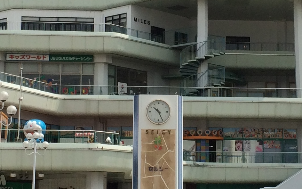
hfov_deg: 18.9
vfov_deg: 11.9
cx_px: 195
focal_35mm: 110
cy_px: 44
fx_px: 905
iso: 40
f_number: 2.2
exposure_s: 1/4115
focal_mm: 4.12
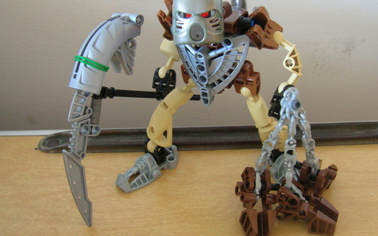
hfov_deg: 44.3
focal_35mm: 45
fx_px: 464
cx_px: 212
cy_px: 88
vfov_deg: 28.5
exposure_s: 1/1.7
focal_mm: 5.7
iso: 200
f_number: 2.9
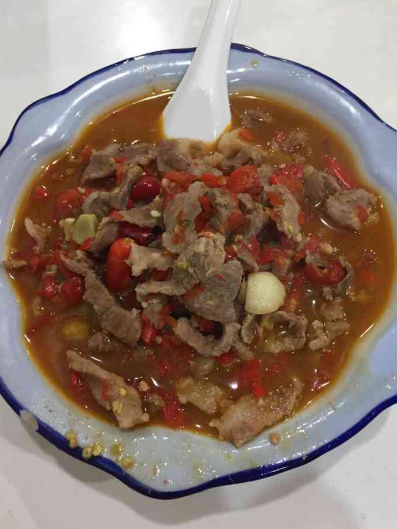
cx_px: 199
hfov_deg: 46.8
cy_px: 261
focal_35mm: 30
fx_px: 459
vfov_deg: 59.9
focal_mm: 4.15
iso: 160
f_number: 2.2
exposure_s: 1/33
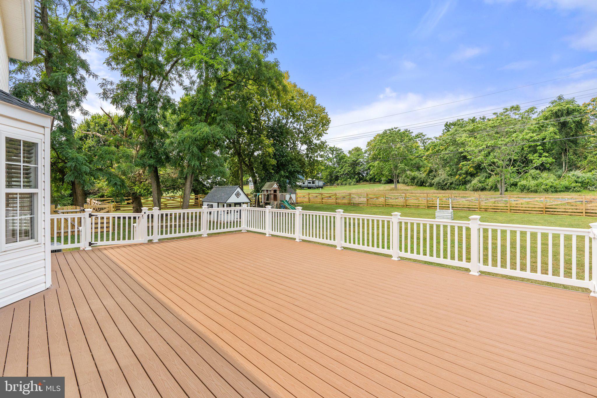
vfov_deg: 73.7
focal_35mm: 16
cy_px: 199
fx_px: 265
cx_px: 298
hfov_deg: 96.7
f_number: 8
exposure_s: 1/1250
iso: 640
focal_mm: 16
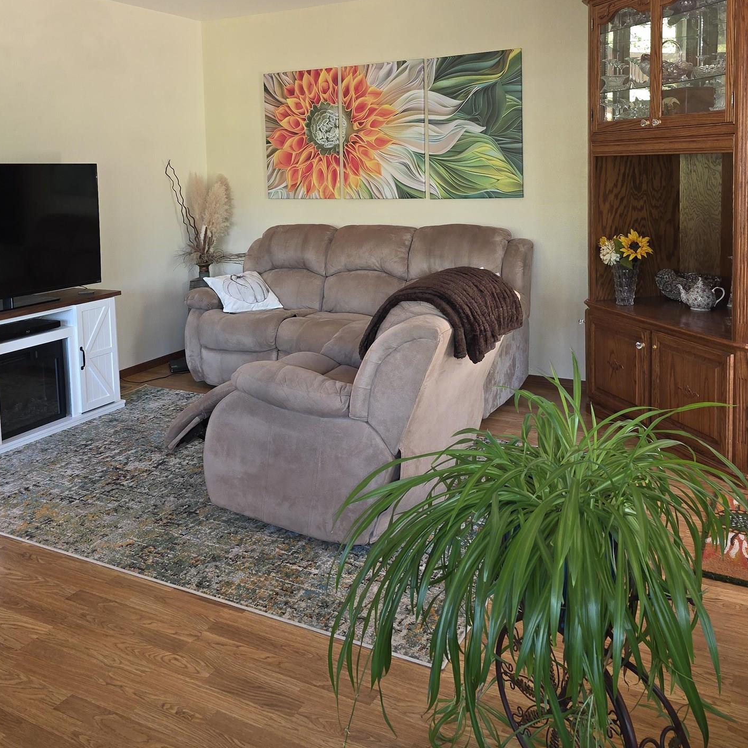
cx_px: 325
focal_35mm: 33
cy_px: 217
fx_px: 807
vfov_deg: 48.4
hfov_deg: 49.6
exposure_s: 1/24
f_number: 1.7
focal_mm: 6.3
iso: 125
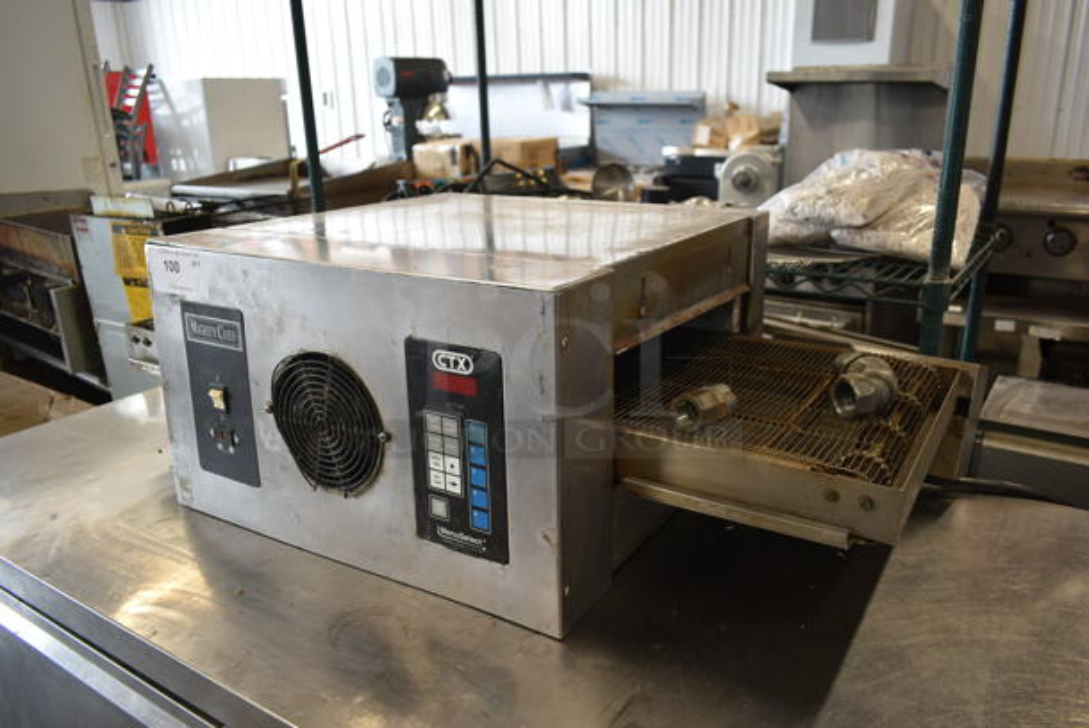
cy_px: 364
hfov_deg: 67.3
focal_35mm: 27
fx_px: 818
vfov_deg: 48.0
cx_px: 544
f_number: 3.5
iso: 280
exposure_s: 1/30
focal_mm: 18
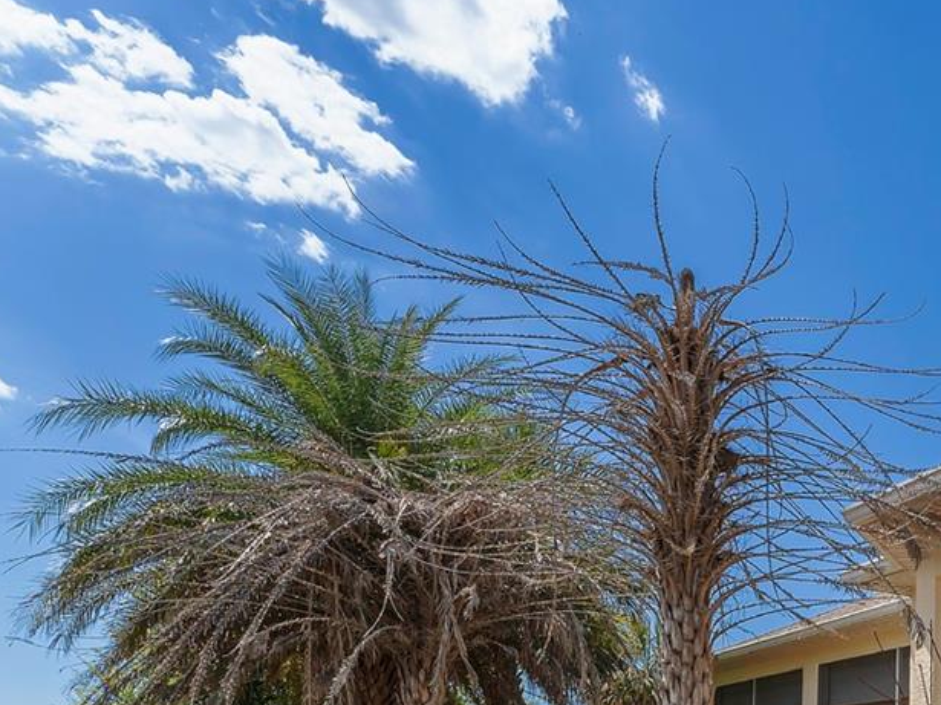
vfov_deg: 34.9
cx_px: 1063
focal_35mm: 35
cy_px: 777
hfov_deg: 40.9
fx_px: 951
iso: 400
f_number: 7.1
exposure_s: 1/400
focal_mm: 14
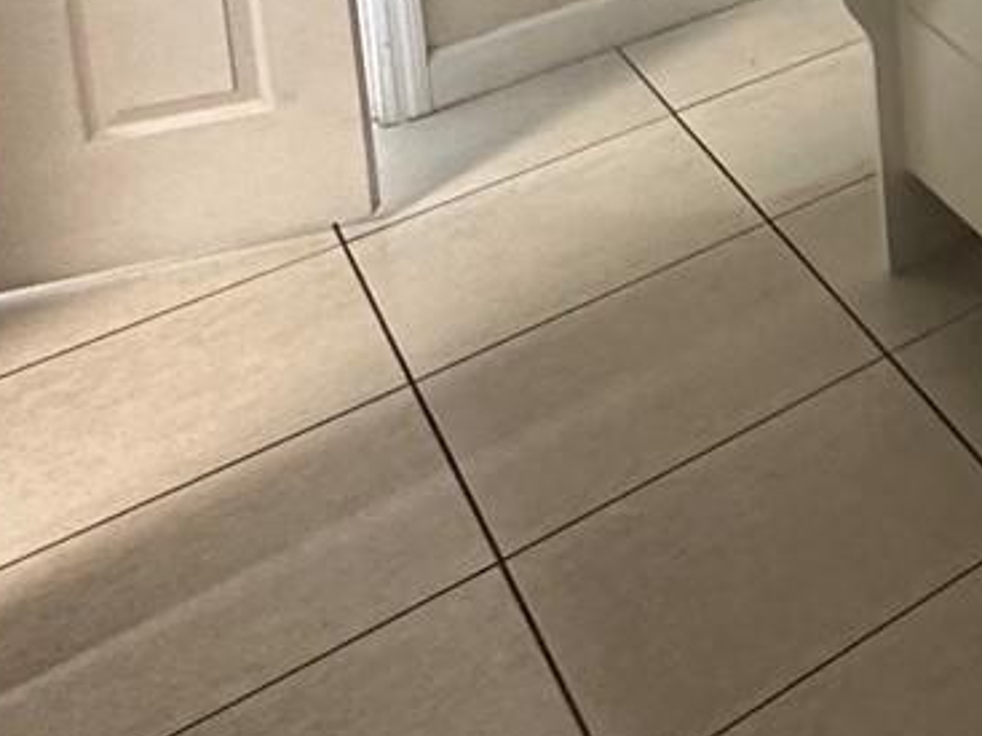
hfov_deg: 20.8
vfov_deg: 17.8
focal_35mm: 61
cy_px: -682
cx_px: 1803
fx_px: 1730
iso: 320
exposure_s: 1/60
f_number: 2.2
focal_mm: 2.22
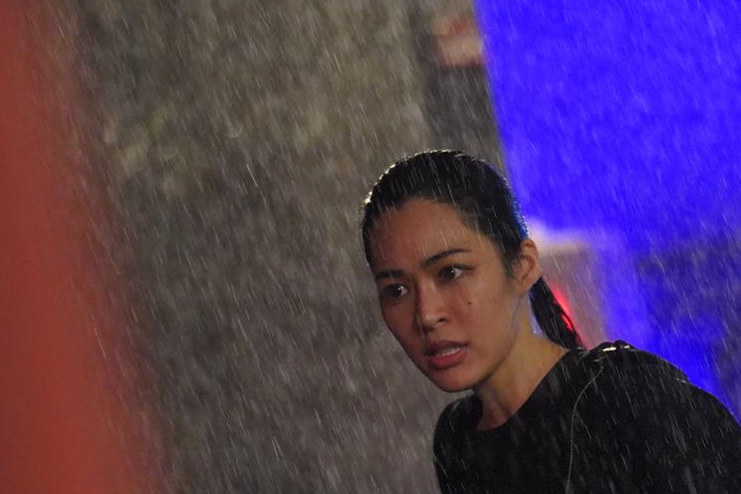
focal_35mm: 354
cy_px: 520
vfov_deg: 3.9
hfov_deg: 5.8
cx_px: 615
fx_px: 7286
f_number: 2.8
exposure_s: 1/250
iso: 6400
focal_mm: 155
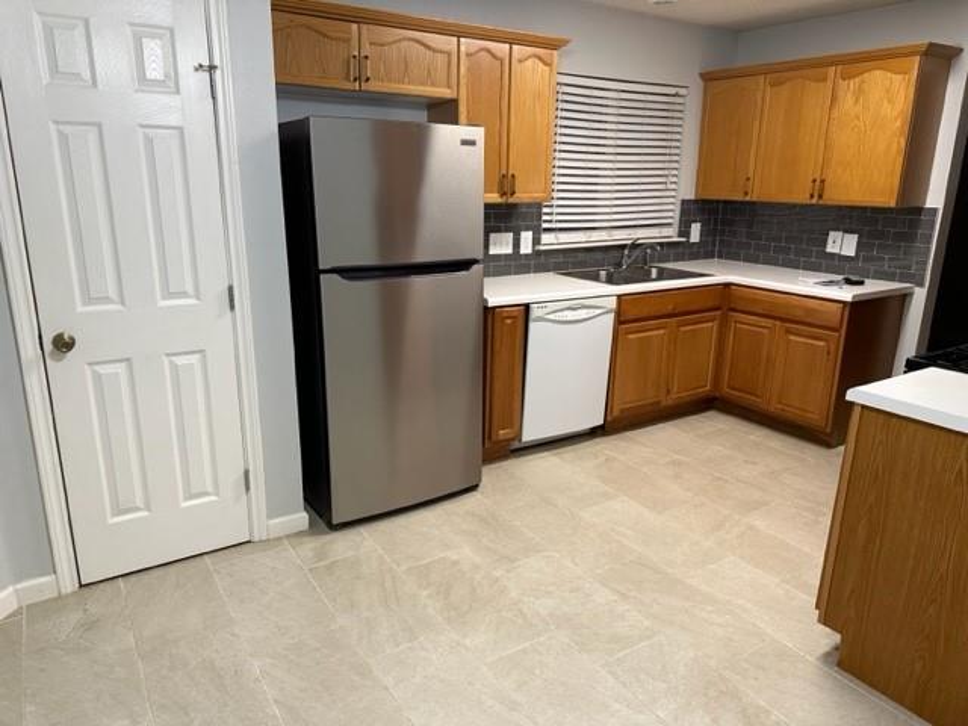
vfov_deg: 56.8
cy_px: 363
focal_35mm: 24
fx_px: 671
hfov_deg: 71.6
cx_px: 484
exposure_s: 1/120
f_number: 1.78
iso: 200
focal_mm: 6.86
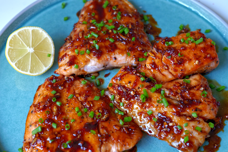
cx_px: 114
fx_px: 380
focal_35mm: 60
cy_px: 76
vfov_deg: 22.6
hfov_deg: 33.4
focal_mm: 60
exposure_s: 1/100
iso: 1600
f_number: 7.1
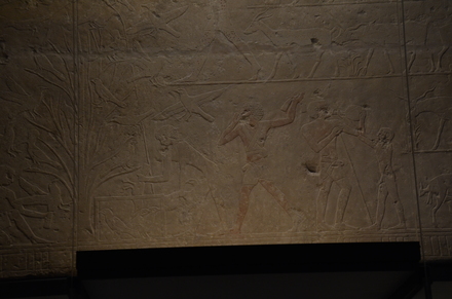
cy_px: 150
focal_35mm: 87
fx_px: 1090
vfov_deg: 15.6
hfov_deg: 23.4
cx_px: 226
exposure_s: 1/60
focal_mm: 58
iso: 1250
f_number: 5
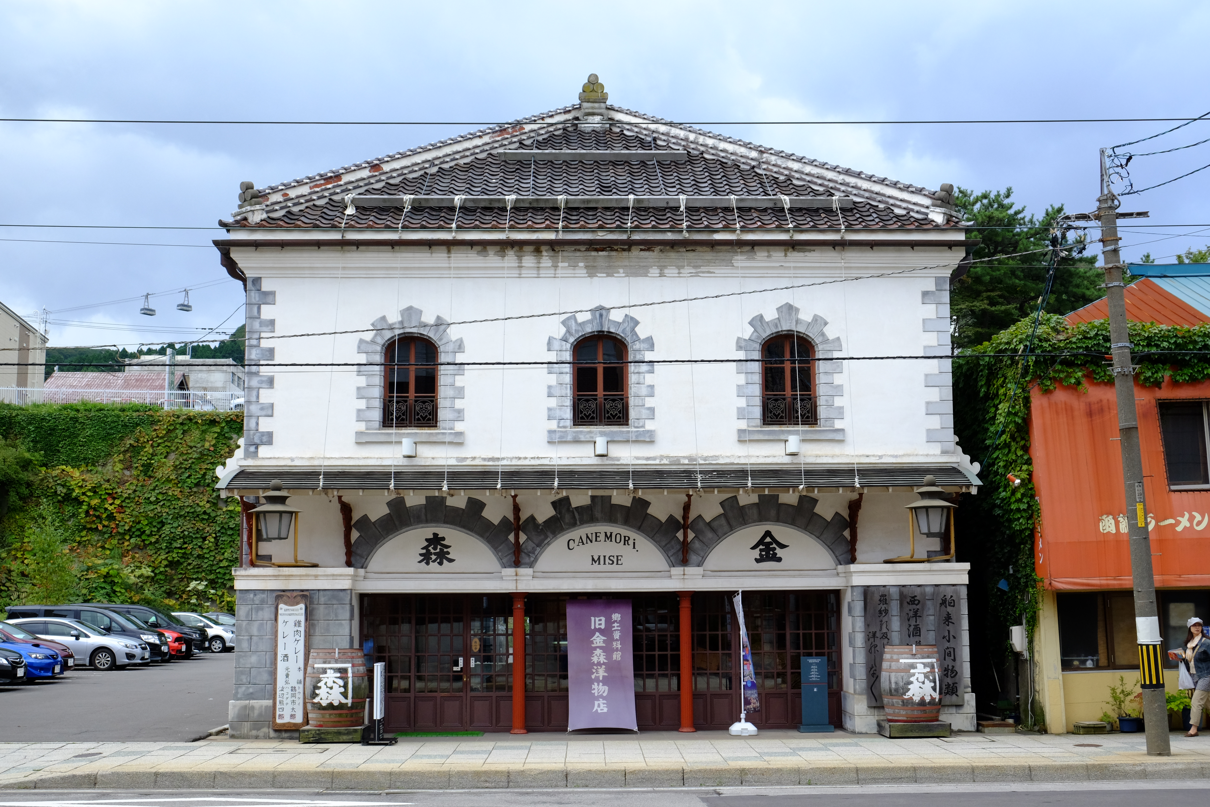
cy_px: 404
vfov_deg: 31.9
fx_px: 1412
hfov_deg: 46.4
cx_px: 605
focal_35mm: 42
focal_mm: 27.7
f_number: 8
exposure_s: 1/450
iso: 800
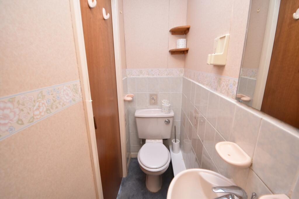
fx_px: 125
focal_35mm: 15
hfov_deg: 100.4
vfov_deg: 77.3
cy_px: 100
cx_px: 150
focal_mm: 10
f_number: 4.5
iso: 100
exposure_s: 1/2
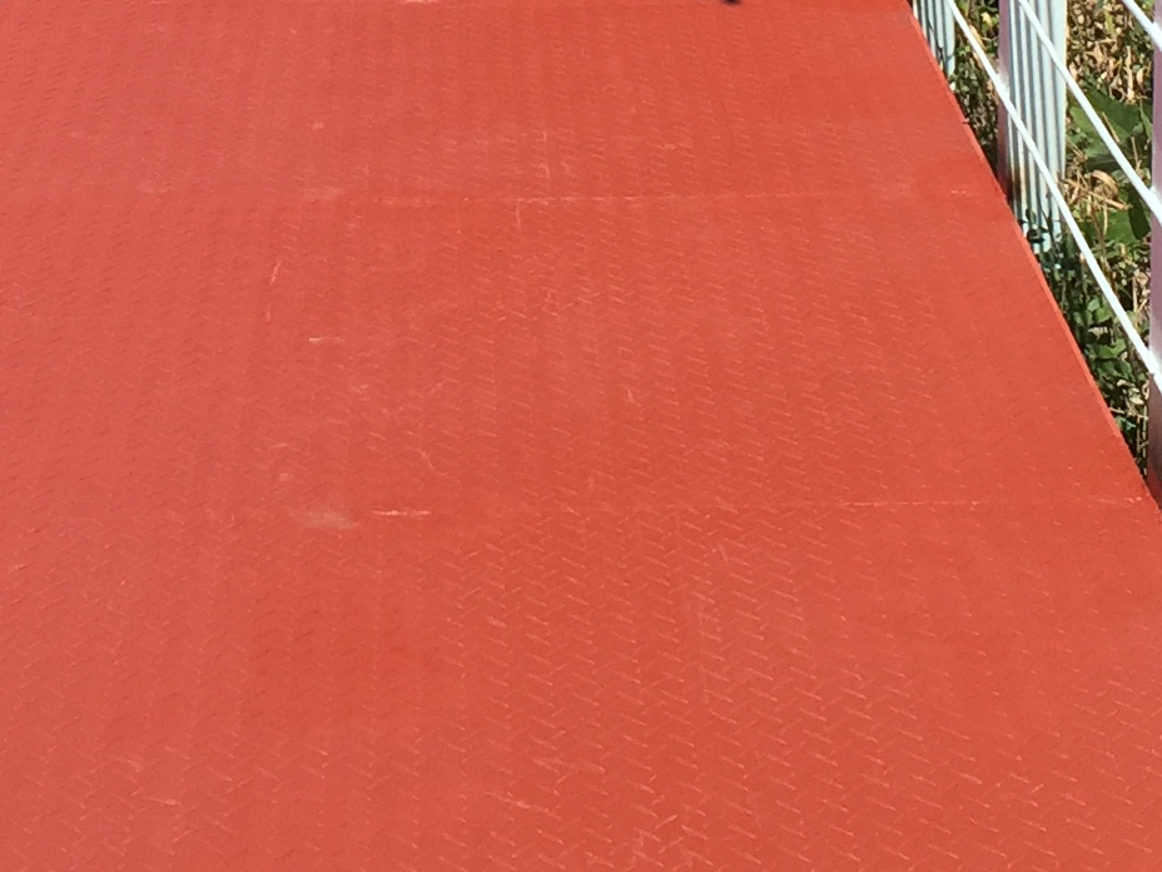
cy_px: -306
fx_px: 3424
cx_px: 567
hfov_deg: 19.3
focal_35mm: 102
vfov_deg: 13.9
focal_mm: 4.15
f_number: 2.2
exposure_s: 1/2326
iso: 32
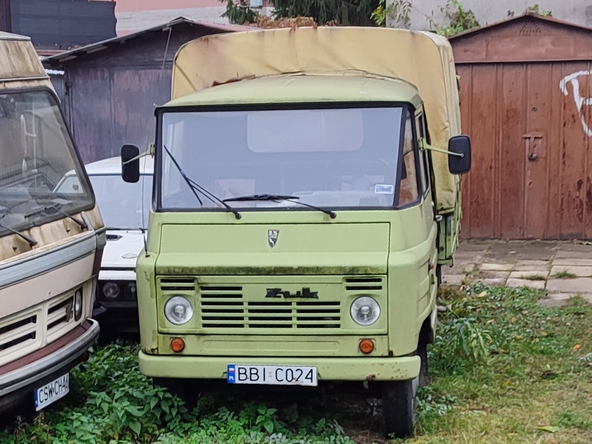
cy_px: 222
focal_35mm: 24
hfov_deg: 71.6
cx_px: 296
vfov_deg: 56.8
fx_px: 410
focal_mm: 5.89
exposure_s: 1/100
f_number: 1.89
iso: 61
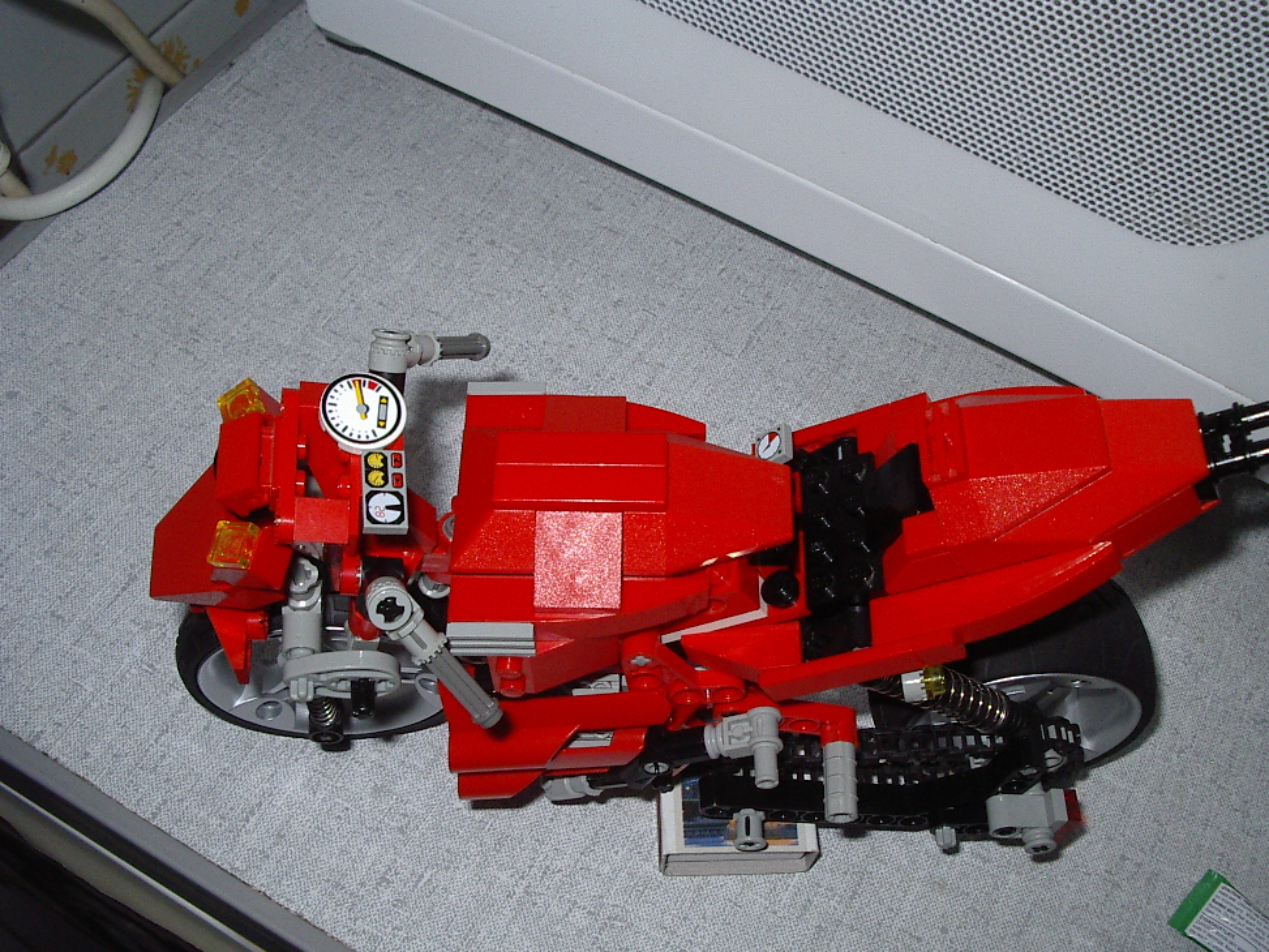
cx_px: 653
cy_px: 488
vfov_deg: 36.0
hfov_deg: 46.8
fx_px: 1467
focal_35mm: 40
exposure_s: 1/60
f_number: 4.8
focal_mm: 5.8
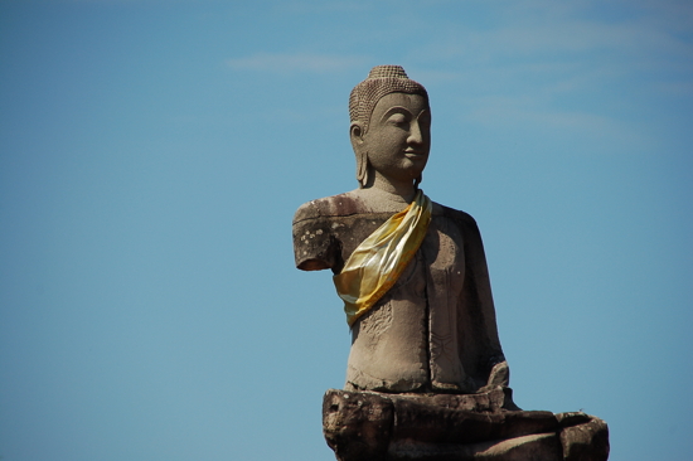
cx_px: 346
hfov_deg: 6.9
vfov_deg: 4.6
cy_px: 230
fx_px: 5771
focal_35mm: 300
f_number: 6.3
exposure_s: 1/1000
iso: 200
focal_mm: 200
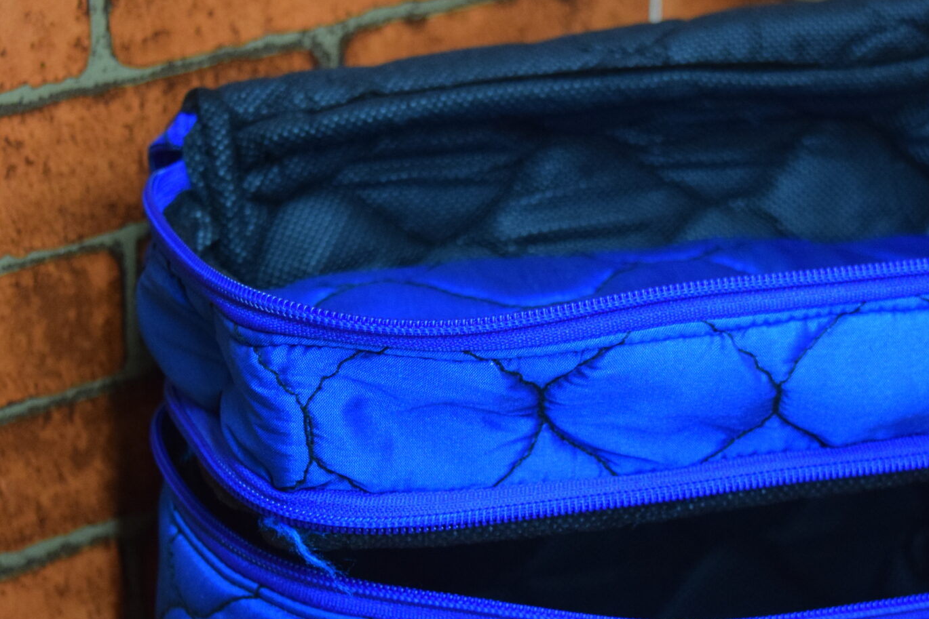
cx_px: 727
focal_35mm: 101
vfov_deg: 13.5
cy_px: 469
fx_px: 2606
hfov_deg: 20.0
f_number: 4.8
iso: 1400
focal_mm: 36
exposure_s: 1/60
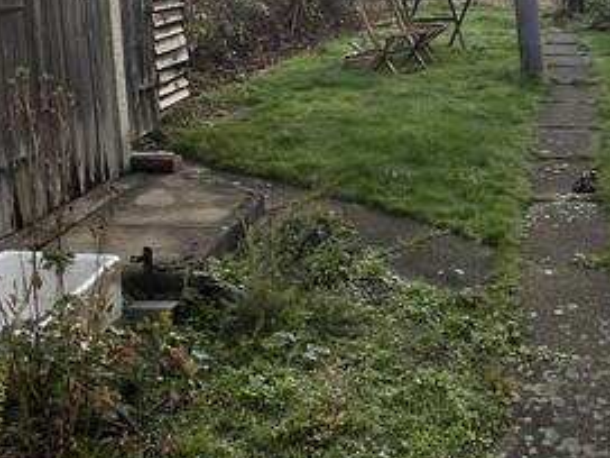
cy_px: 58
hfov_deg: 36.4
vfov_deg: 28.7
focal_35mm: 49
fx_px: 863
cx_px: 556
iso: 32
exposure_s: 1/1155
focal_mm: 1.57
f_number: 1.8
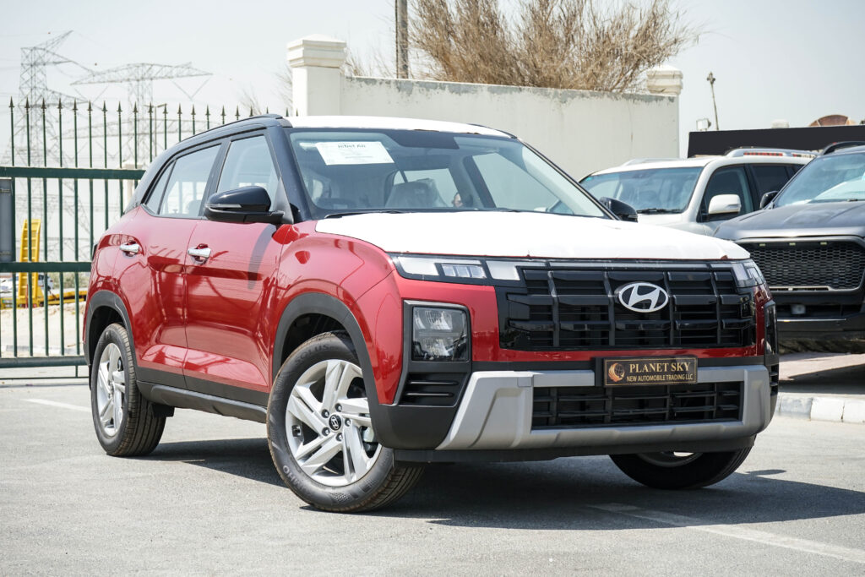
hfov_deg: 28.8
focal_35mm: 70
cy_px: 288
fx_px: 1682
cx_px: 432
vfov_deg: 19.5
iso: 400
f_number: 9
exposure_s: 1/500
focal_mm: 70
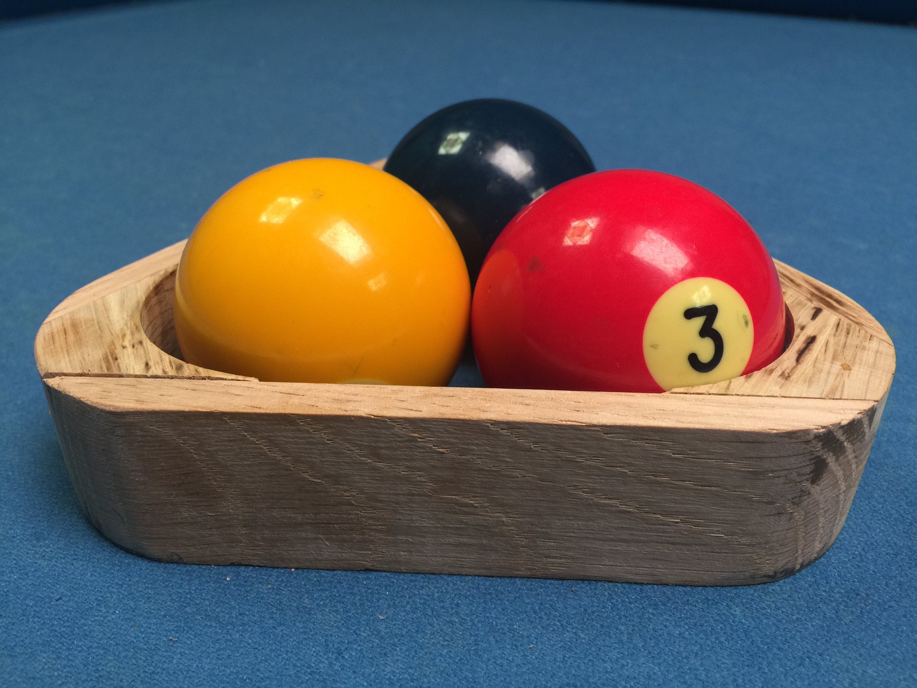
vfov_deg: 48.2
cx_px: 458
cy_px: 344
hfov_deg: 61.7
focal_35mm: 29
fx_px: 768
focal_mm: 4.15
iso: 32
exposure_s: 1/15
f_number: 2.2
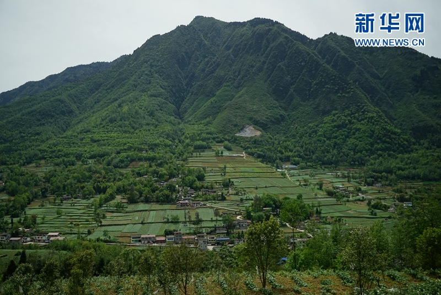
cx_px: 220
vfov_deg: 36.9
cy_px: 148
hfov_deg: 53.1
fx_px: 441
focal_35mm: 36
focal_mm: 36
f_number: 4
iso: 100
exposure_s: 1/640
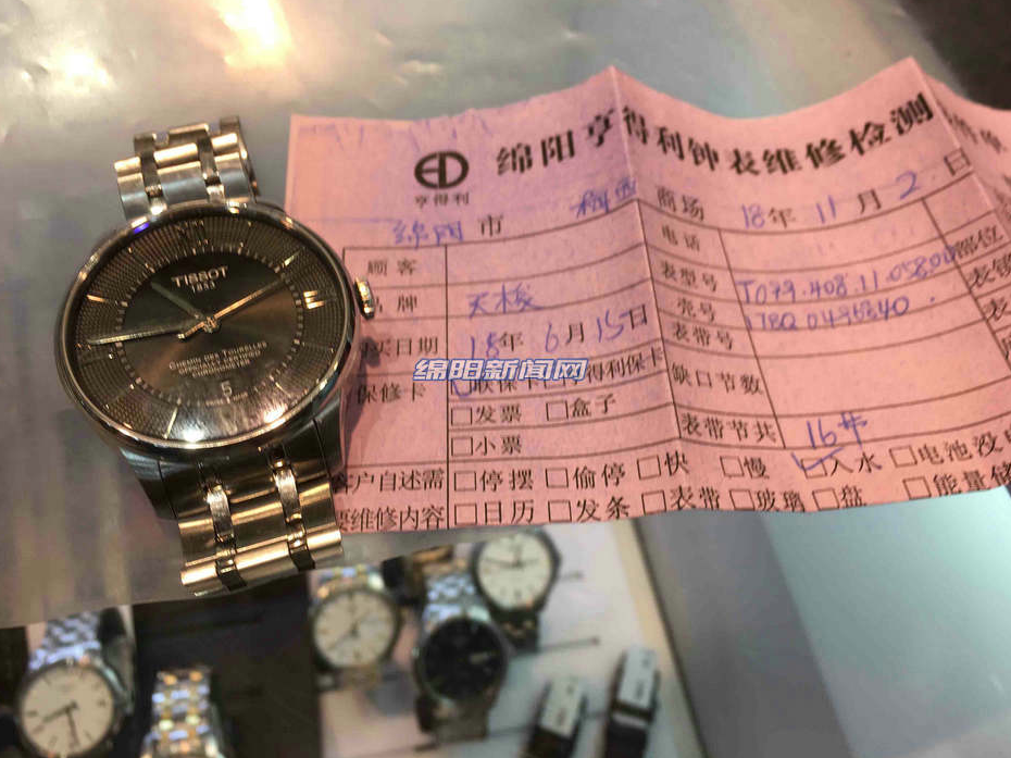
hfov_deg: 60.0
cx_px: 501
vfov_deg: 46.8
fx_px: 876
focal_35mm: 30
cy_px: 370
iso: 25
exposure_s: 1/100
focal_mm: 4.15
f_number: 2.2
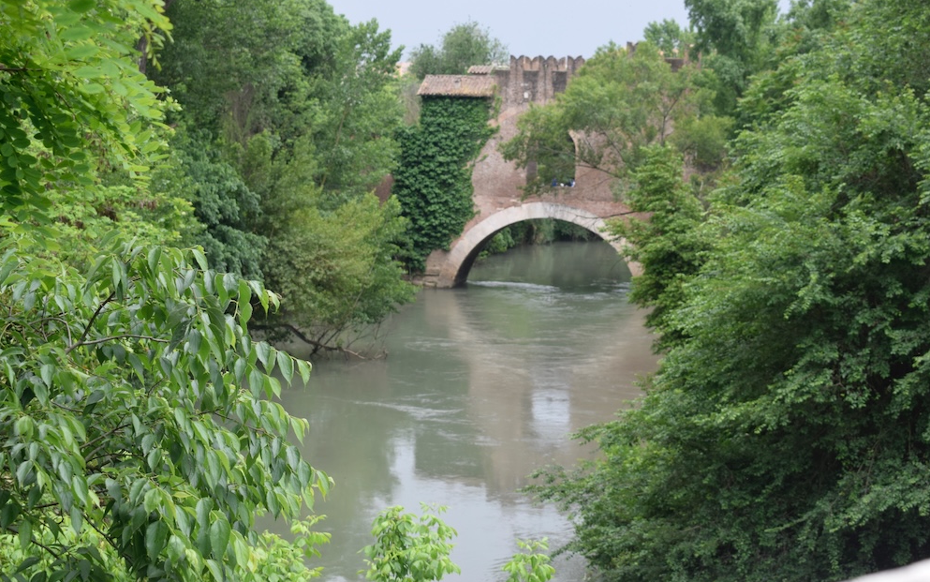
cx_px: 465
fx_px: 1952
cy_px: 274
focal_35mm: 77
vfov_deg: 16.9
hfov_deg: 26.8
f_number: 7.1
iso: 400
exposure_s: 1/200
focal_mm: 50
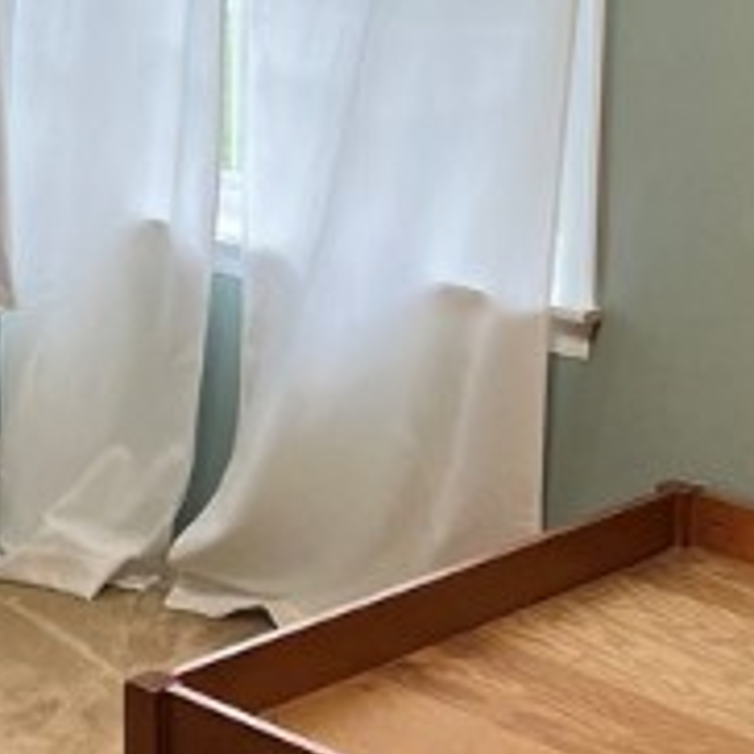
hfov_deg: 17.7
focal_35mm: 97
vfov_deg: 17.7
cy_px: 128
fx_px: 2390
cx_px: 104
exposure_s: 1/156
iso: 40
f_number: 1.5
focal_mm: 5.7
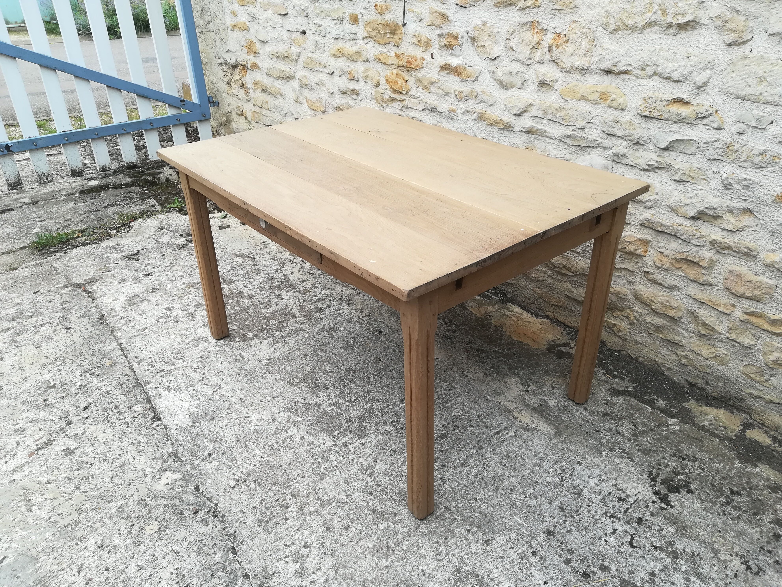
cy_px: 294
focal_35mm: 26
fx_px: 587
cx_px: 391
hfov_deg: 67.3
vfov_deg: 53.1
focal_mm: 3.83
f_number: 2.2
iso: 50
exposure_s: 1/175
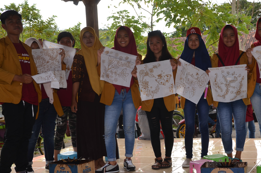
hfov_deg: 31.3
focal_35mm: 64
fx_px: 463
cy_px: 98
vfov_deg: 21.1
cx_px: 171
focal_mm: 32
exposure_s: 1/250
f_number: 4.5
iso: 100
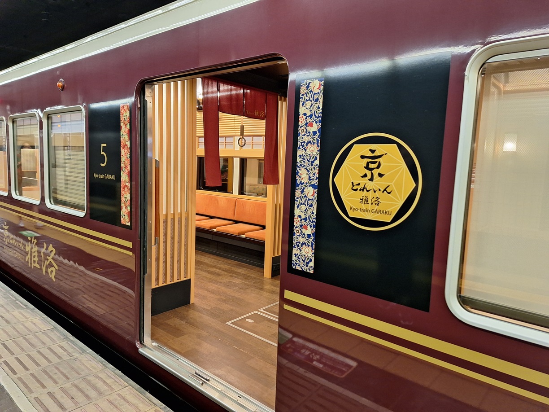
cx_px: 274
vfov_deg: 58.9
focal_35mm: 23
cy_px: 206
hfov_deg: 73.9
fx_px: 365
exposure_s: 1/50
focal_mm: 5.54
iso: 200
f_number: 1.8
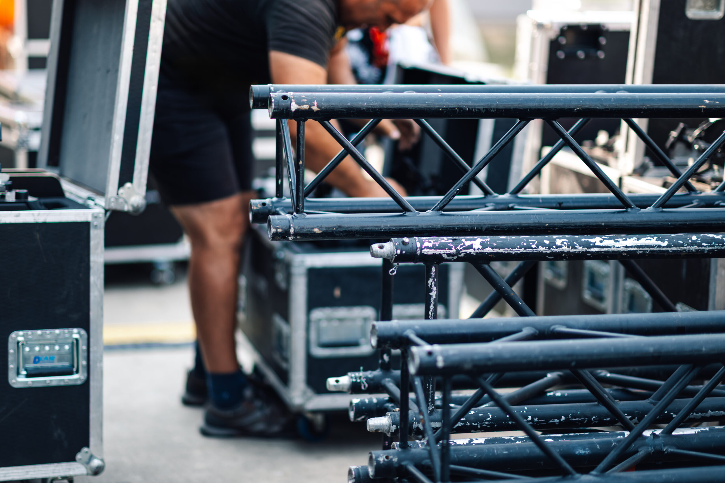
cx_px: 362
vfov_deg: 16.1
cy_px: 242
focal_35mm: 85
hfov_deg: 23.9
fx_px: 1712
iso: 40
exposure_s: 1/500
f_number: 1.4
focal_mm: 85
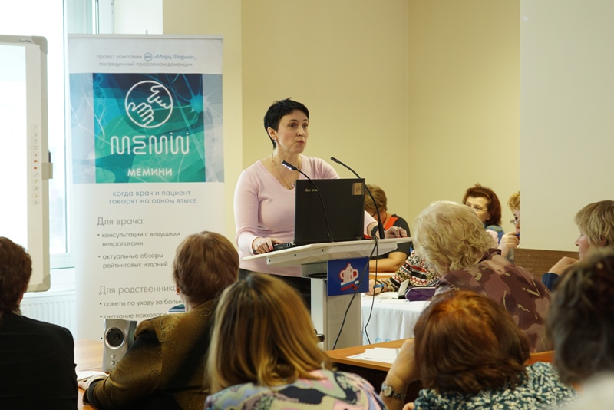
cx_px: 307
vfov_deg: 18.2
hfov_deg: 27.0
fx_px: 1280
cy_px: 205
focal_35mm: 75
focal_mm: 50
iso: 500
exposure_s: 1/25
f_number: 4.5
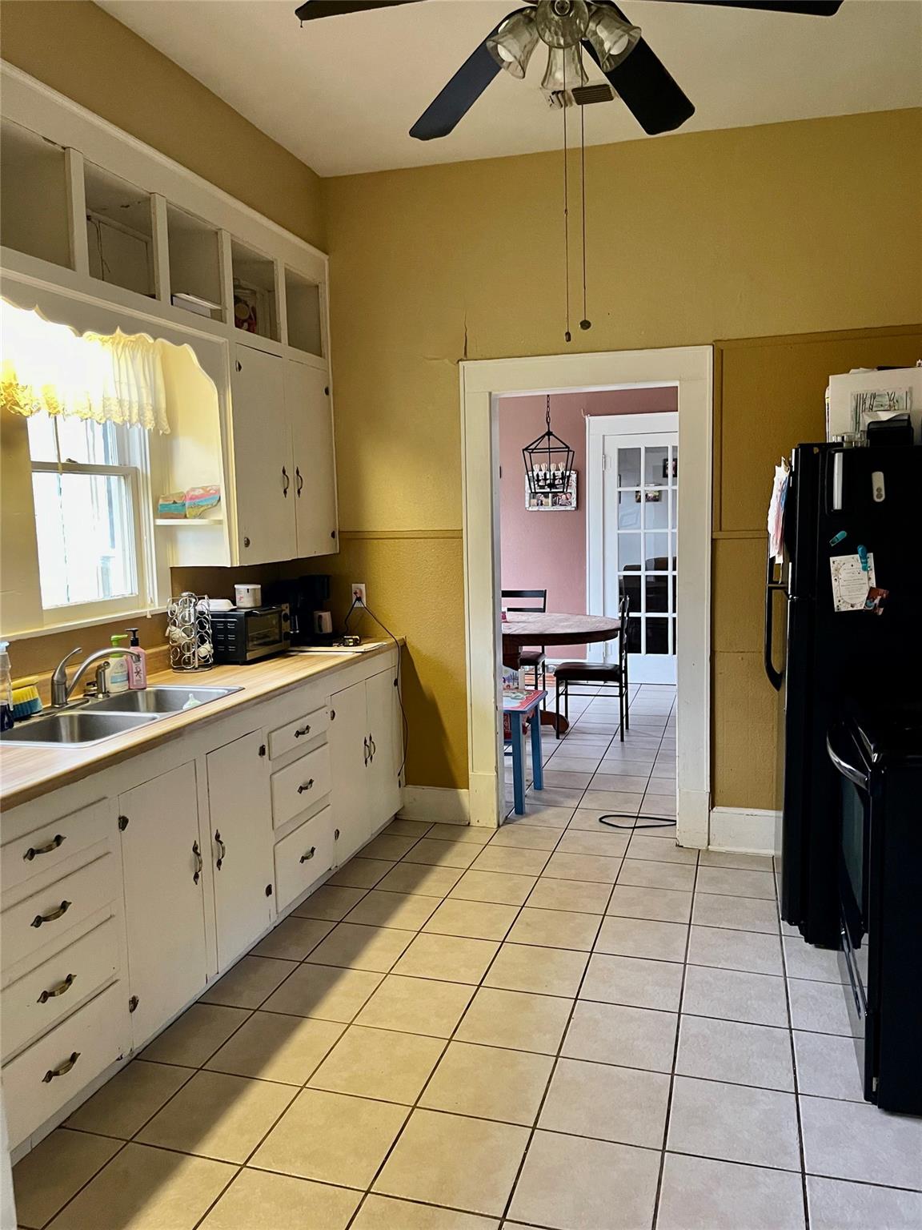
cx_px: 461
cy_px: 615
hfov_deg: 54.9
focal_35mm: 25
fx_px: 888
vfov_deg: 69.4
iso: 400
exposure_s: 1/40
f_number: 1.6
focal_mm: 5.1
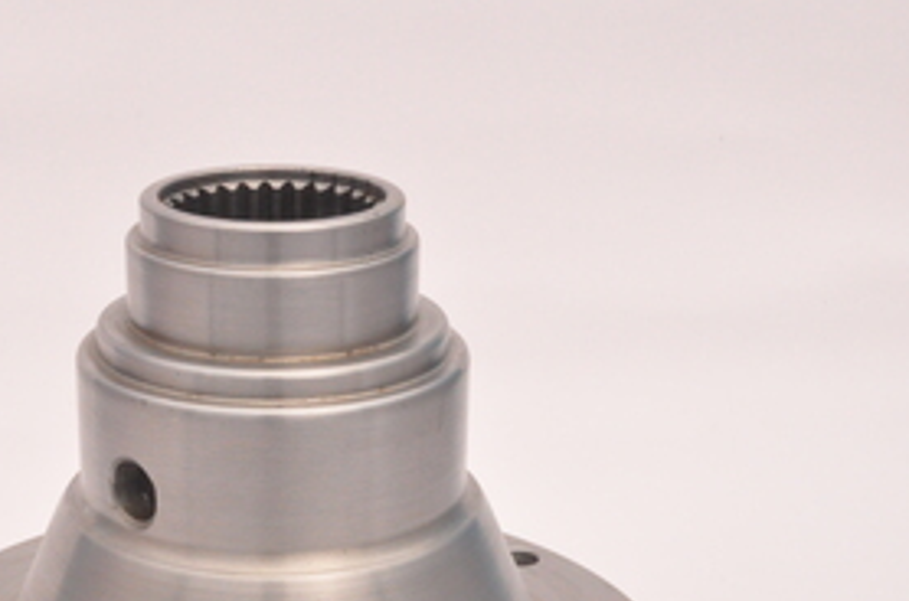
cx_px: 311
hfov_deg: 25.0
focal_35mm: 81
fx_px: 2041
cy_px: 510
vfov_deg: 16.6
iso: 3200
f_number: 25
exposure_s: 1/125
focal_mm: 30
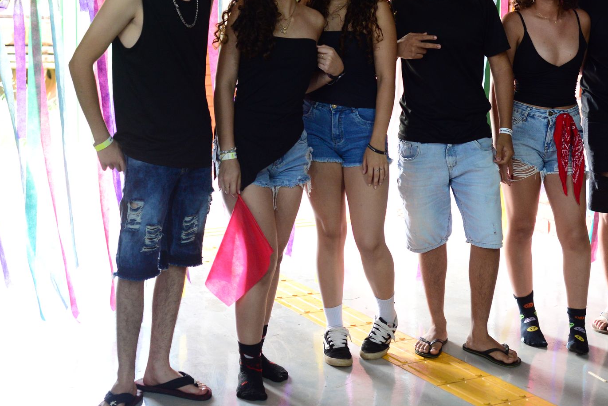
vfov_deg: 19.4
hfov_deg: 28.8
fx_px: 1183
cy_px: 150
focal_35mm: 70
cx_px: 358
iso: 2500
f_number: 2.8
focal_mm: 50
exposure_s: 1/160
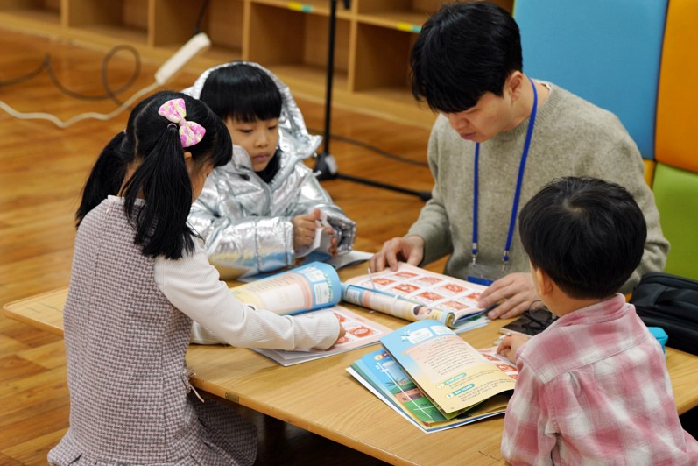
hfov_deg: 25.7
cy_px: 239
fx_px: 1532
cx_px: 329
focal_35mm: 79
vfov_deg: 17.3
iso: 1000
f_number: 4
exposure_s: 1/160
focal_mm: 70
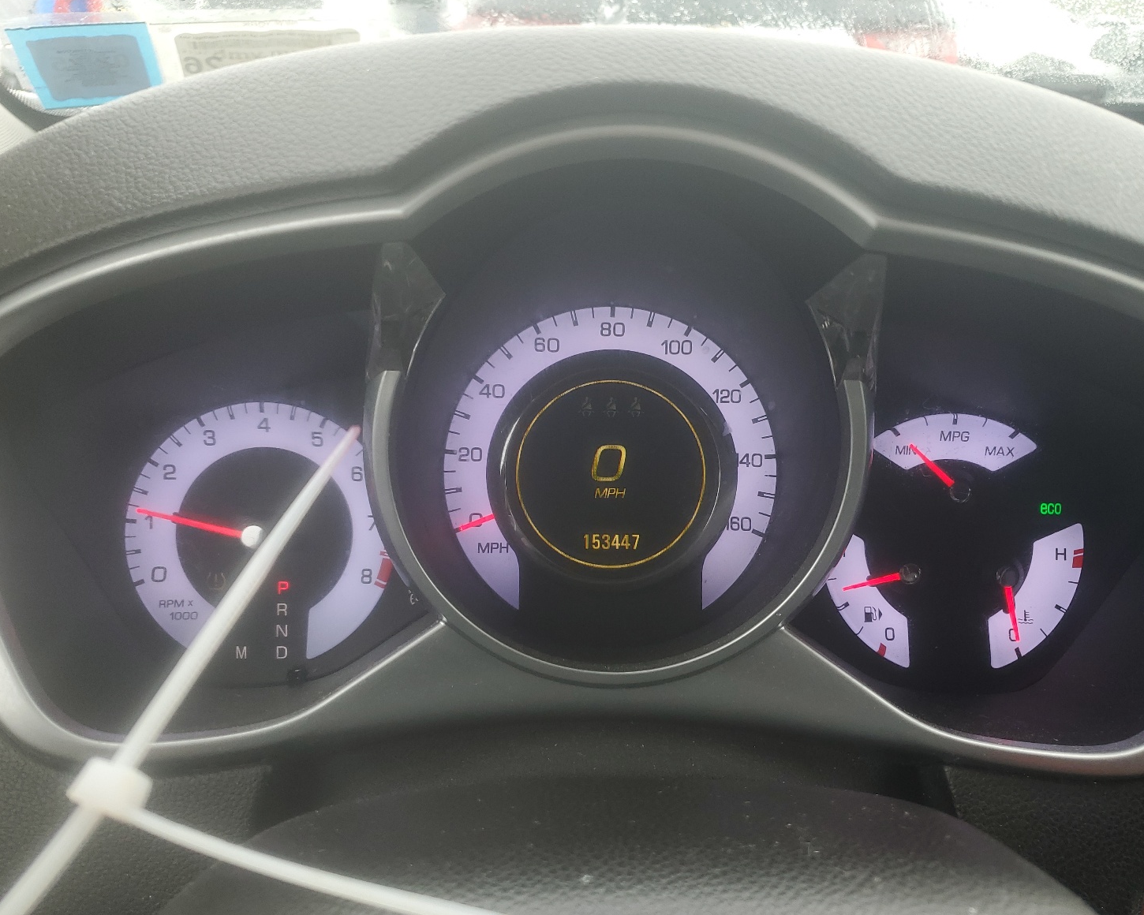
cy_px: 444
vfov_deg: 51.5
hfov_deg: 62.2
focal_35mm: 28
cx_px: 589
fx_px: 948
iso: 53
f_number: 1.5
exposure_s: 1/120
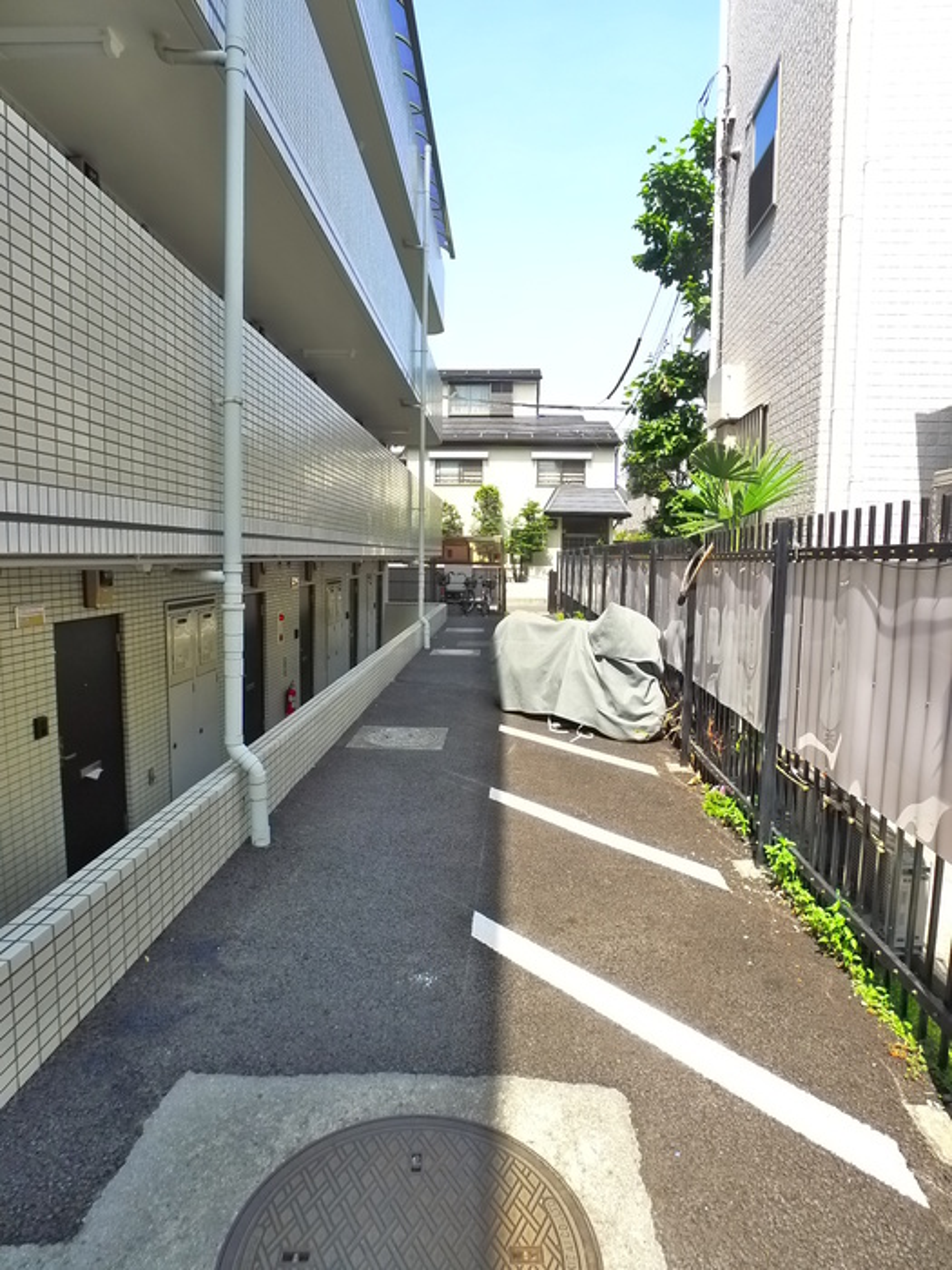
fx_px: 880
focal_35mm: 24
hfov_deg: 56.8
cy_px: 635
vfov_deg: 71.6
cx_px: 476
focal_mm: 5.1
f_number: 2.8
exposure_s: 1/500
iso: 400
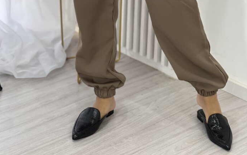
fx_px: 741
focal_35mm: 110
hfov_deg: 18.9
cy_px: -9
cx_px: 123
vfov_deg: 11.8
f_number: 2.8
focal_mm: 9
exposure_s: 1/120
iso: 125
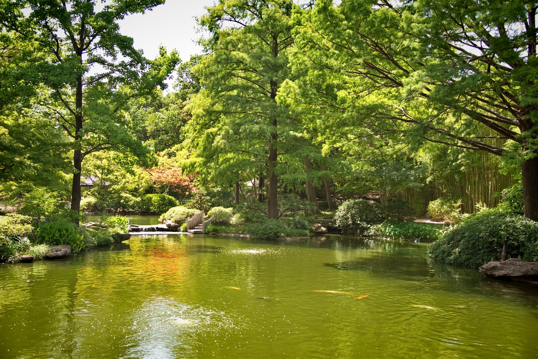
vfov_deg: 35.1
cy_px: 180
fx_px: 568
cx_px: 269
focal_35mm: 38
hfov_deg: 50.7
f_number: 5
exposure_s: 1/100
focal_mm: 38
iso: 100
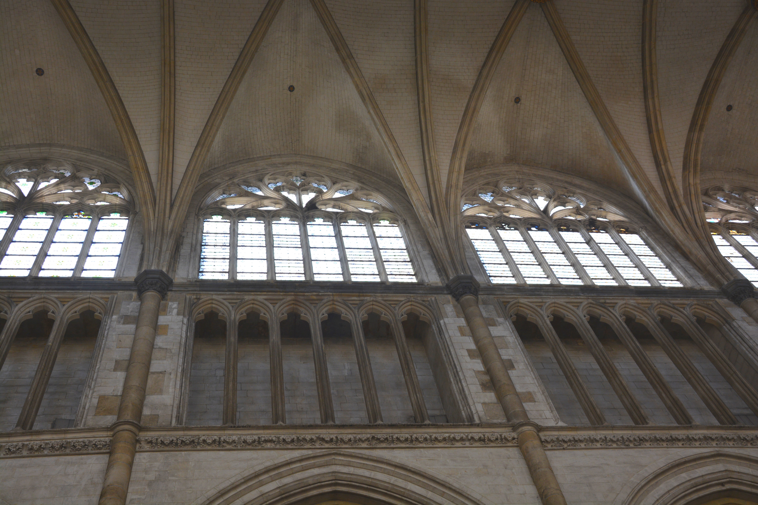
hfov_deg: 49.6
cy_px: 252
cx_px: 379
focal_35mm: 39
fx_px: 821
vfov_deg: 34.2
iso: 200
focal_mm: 26
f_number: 7.1
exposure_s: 1/200
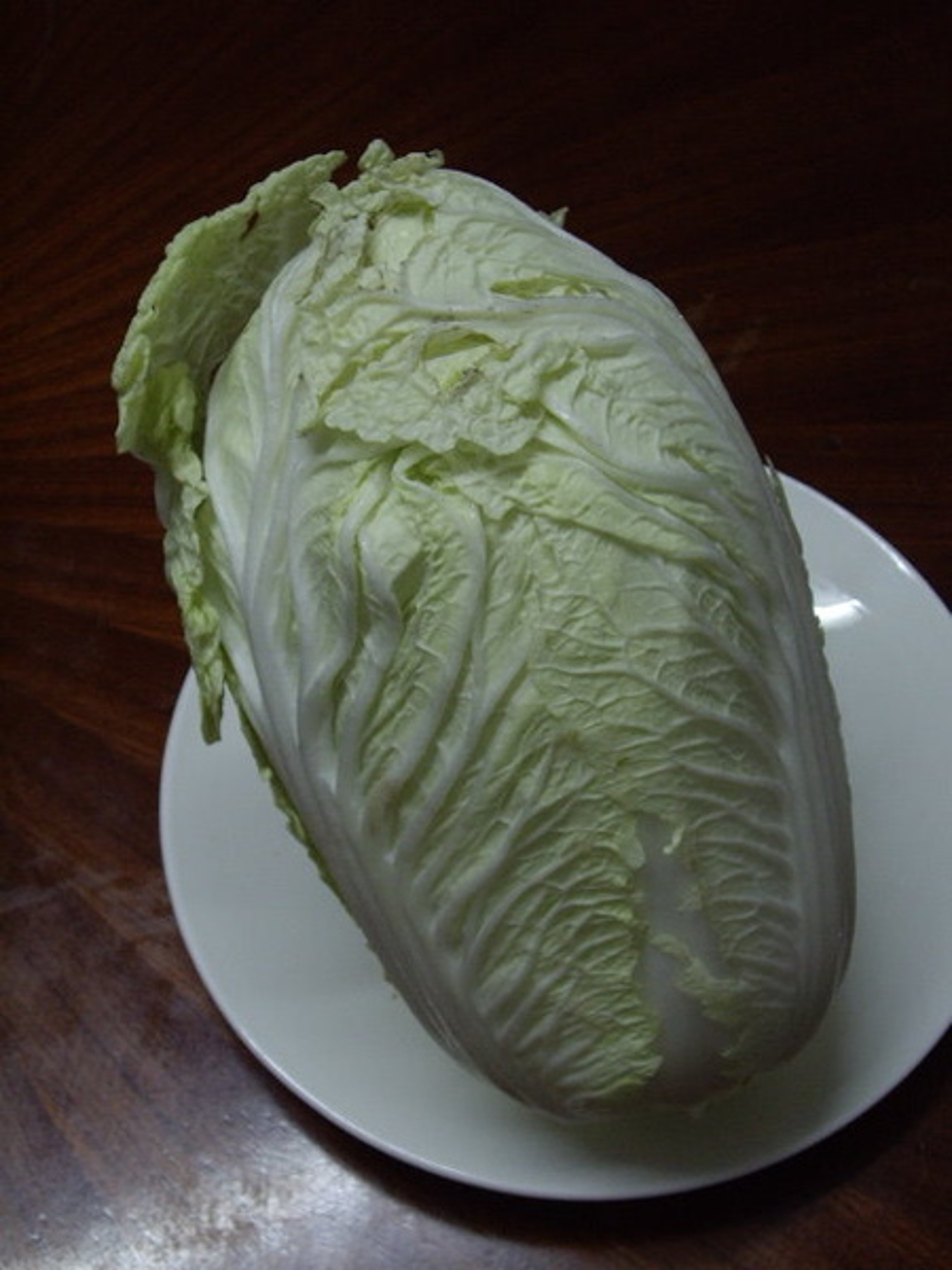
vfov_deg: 34.9
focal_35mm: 55
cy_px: 635
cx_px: 476
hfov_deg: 26.6
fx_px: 2017
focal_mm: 11.5
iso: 200
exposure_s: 1/25
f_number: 3.4
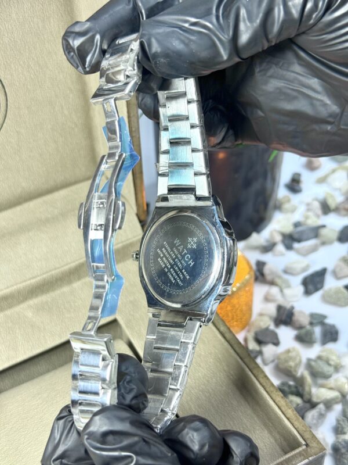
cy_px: 232
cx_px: 174
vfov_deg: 39.7
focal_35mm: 48
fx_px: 643
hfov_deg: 30.3
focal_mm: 6.76
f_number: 1.78
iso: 125
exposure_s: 1/117
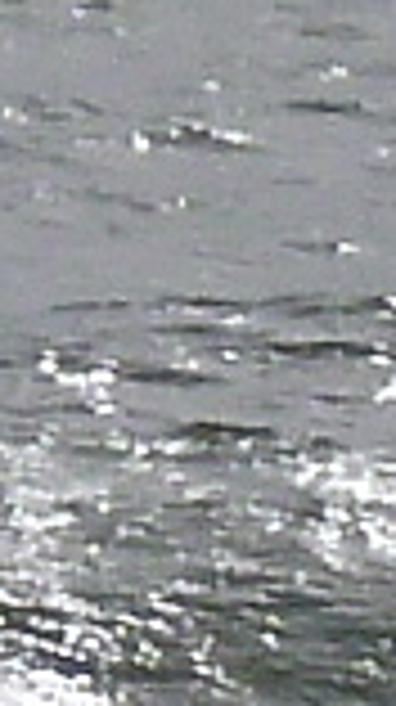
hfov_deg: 0.6
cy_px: 782
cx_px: -810
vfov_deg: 1.0
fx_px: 39157
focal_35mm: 2092
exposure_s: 1/500
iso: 100
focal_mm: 20
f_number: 6.5
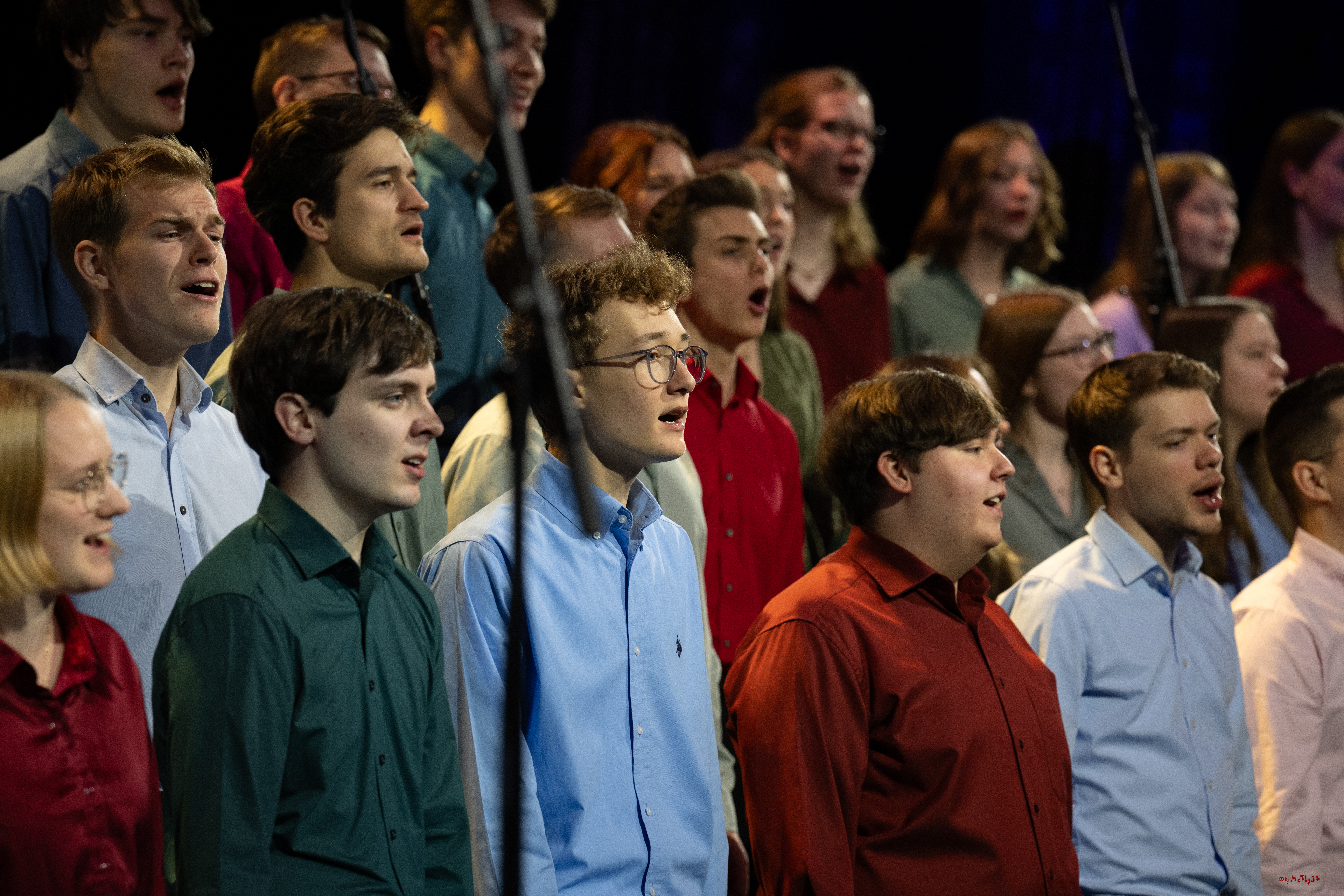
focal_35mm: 200
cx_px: 672
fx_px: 7466
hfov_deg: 10.3
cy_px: 448
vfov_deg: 6.9
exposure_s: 1/200
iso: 1000
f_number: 5
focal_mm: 200
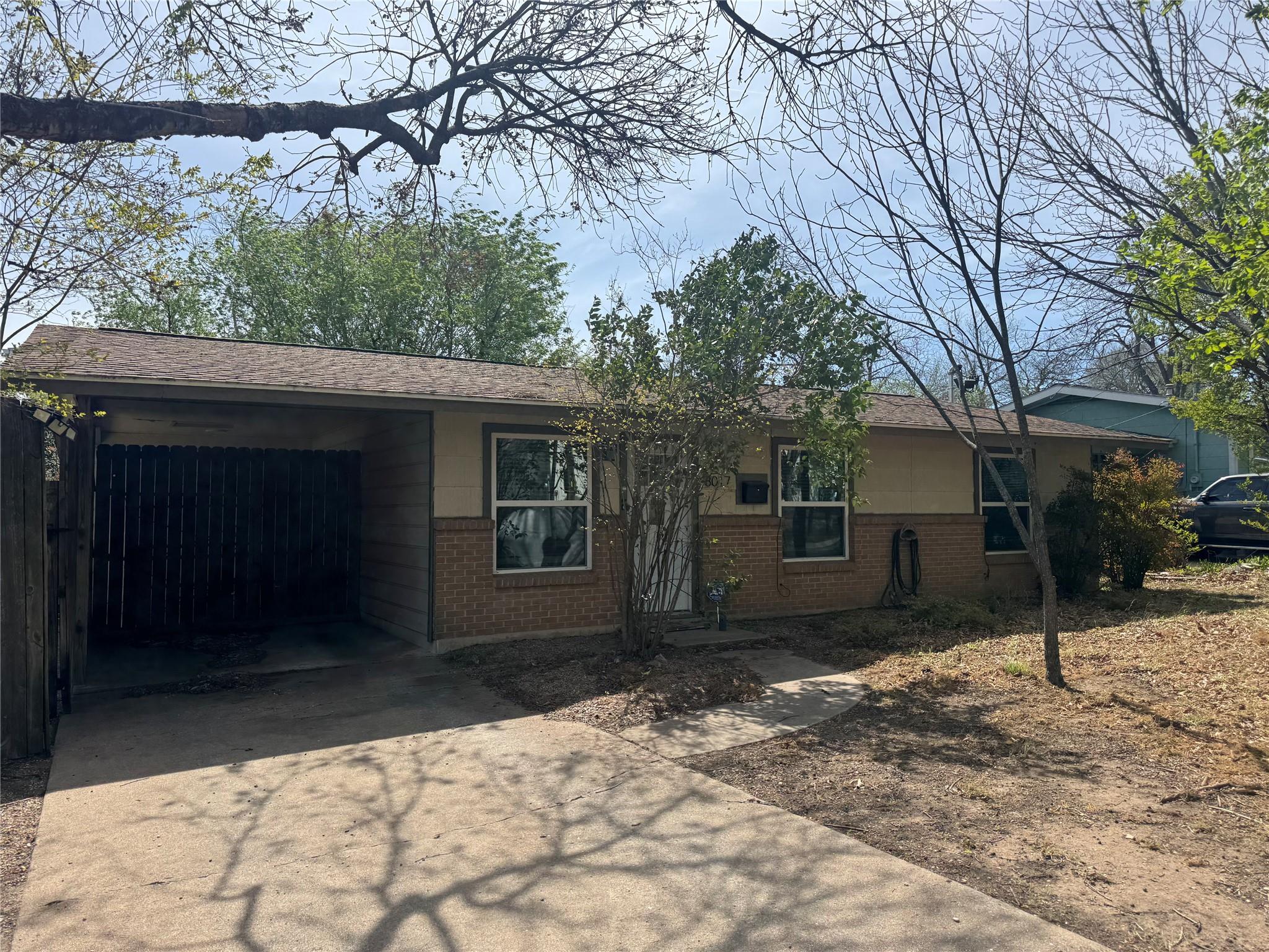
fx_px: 880
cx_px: 634
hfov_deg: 71.6
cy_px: 476
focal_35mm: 24
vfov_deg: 56.8
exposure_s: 1/4608
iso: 80
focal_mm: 6.76
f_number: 1.78
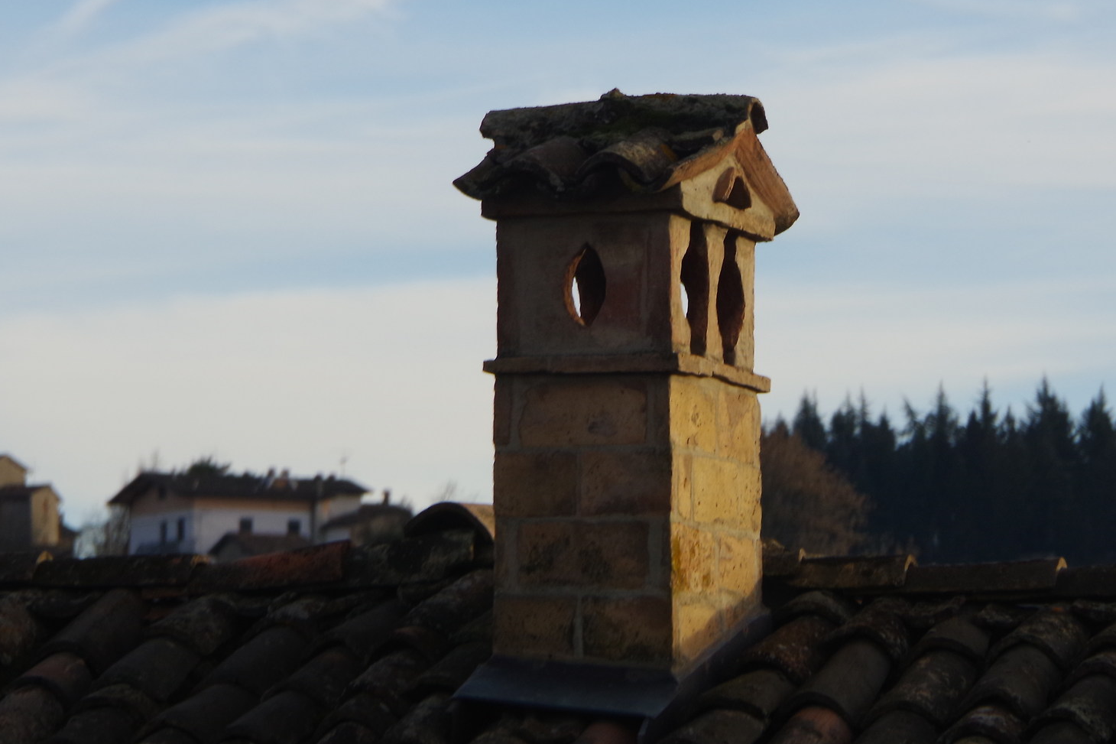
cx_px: 703
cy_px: 271
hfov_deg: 6.2
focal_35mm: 332
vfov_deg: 4.1
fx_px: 10290
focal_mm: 135
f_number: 10
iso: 400
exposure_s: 1/250
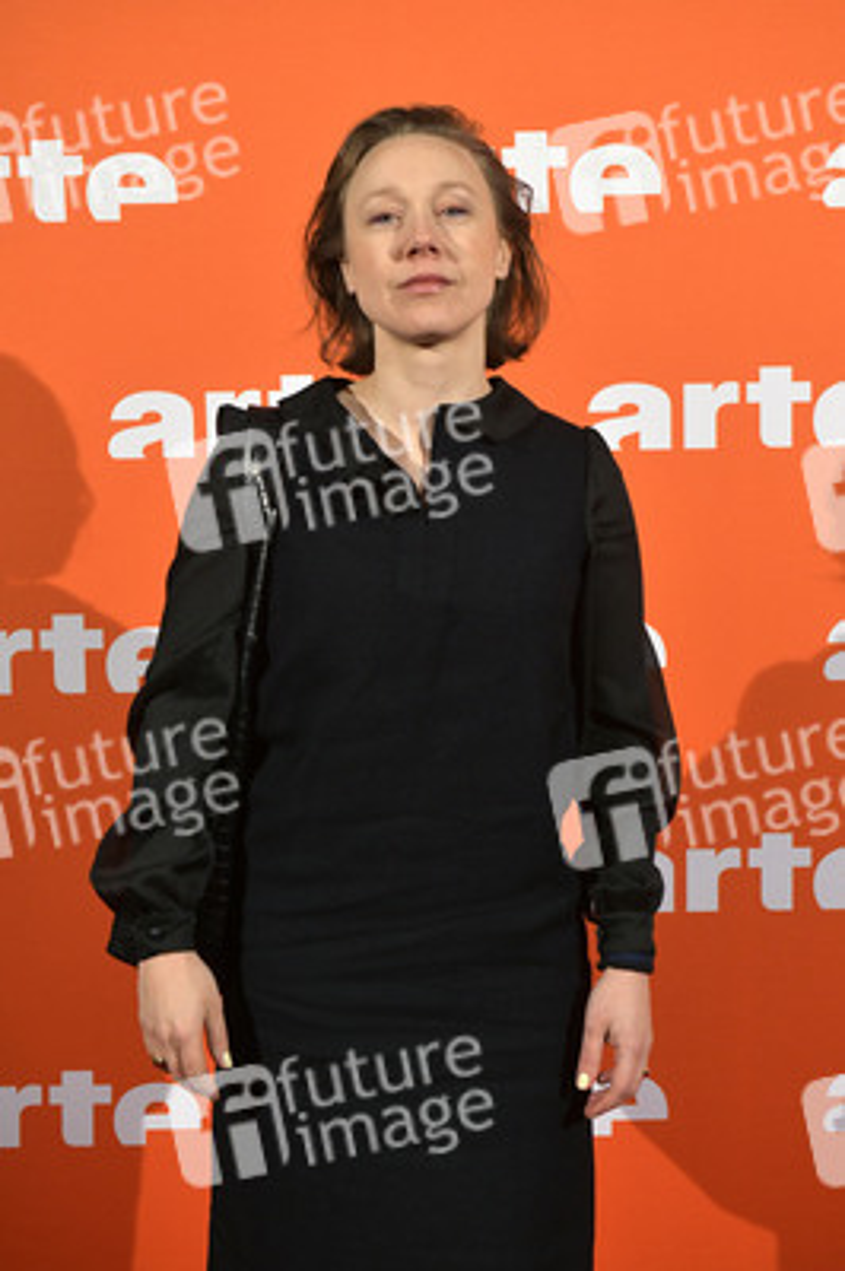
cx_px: 422
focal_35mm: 60
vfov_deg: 33.4
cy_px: 636
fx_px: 2116
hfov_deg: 22.6
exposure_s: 1/160
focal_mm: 60
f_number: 5.6
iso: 2000
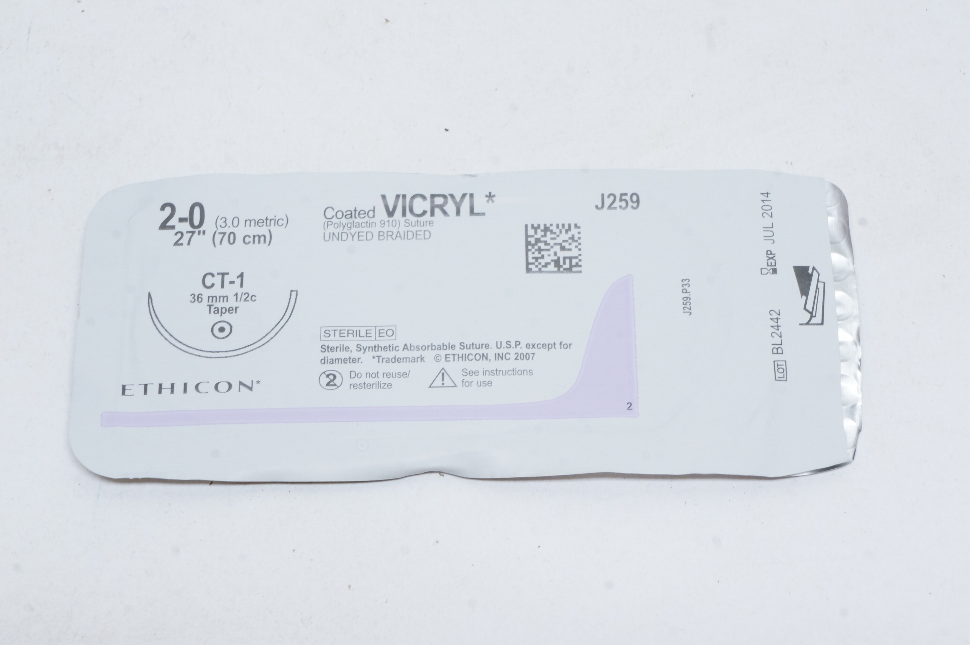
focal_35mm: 82
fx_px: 2221
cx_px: 485
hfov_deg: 24.6
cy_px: 322
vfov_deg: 16.5
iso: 800
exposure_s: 1/10
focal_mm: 55
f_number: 16
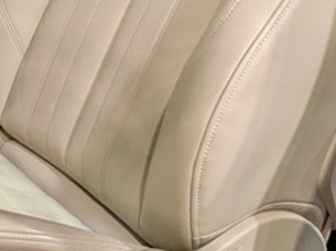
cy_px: -8
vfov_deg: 21.6
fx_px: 630
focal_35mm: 65
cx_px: -227
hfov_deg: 22.0
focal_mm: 1.83
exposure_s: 1/50
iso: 156
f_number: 2.2
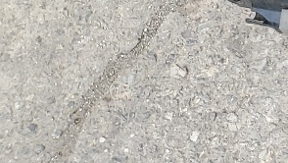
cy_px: -329
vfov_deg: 7.1
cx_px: 777
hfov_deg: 10.9
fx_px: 1177
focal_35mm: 154
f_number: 1.5
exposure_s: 1/667
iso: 50
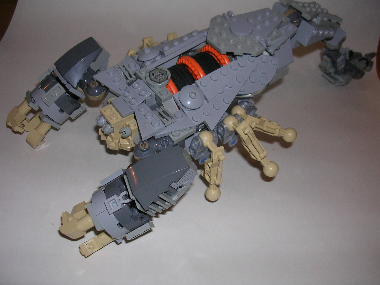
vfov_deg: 37.7
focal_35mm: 38
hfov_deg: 49.0
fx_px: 417
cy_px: 142
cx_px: 190
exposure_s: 1/60.1
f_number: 2.8
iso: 50
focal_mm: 5.8
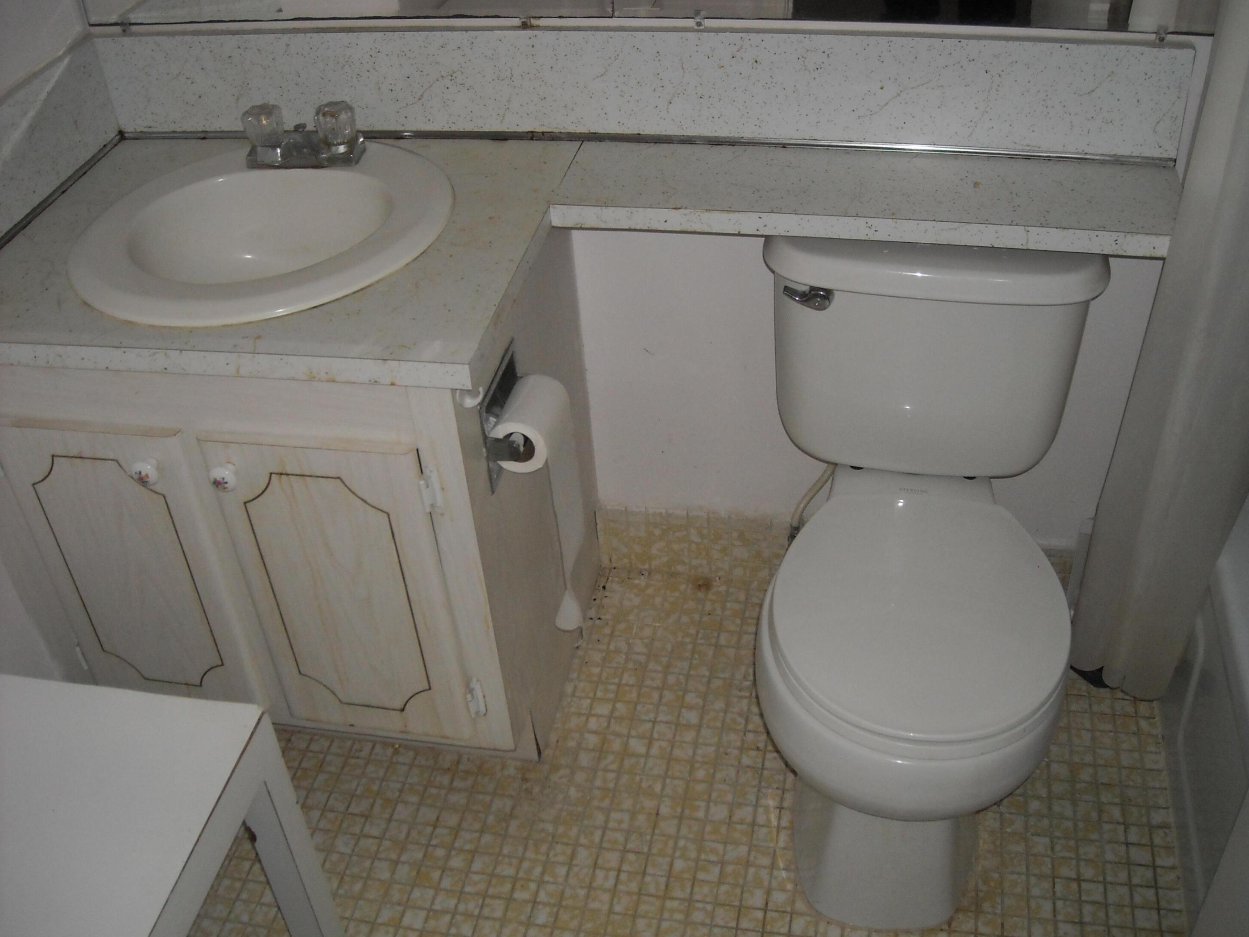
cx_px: 637
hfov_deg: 51.4
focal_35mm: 36
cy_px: 457
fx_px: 1299
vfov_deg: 39.7
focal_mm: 5.7
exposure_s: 1/60
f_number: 2.8
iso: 200
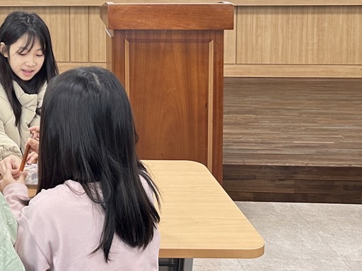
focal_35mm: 60
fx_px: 627
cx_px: -23
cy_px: -9
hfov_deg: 29.4
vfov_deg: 23.3
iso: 250
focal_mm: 6.86
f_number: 1.78
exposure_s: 1/60
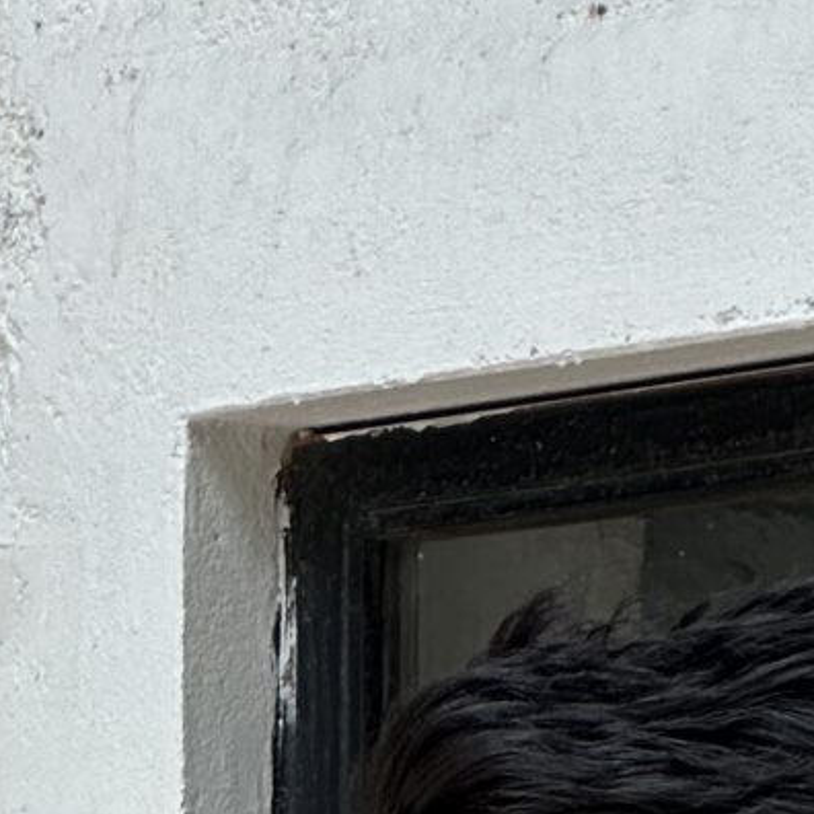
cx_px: 966
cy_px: 1971
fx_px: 11706
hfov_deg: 4.0
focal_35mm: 440
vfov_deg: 3.9
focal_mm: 9
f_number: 2.8
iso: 32
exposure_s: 1/245
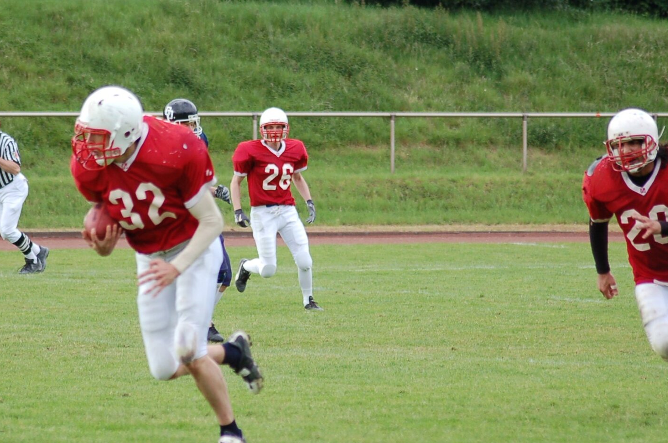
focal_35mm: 315
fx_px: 5830
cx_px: 257
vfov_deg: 4.3
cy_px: 147
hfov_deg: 6.6
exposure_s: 1/640
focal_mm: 135
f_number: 4.5
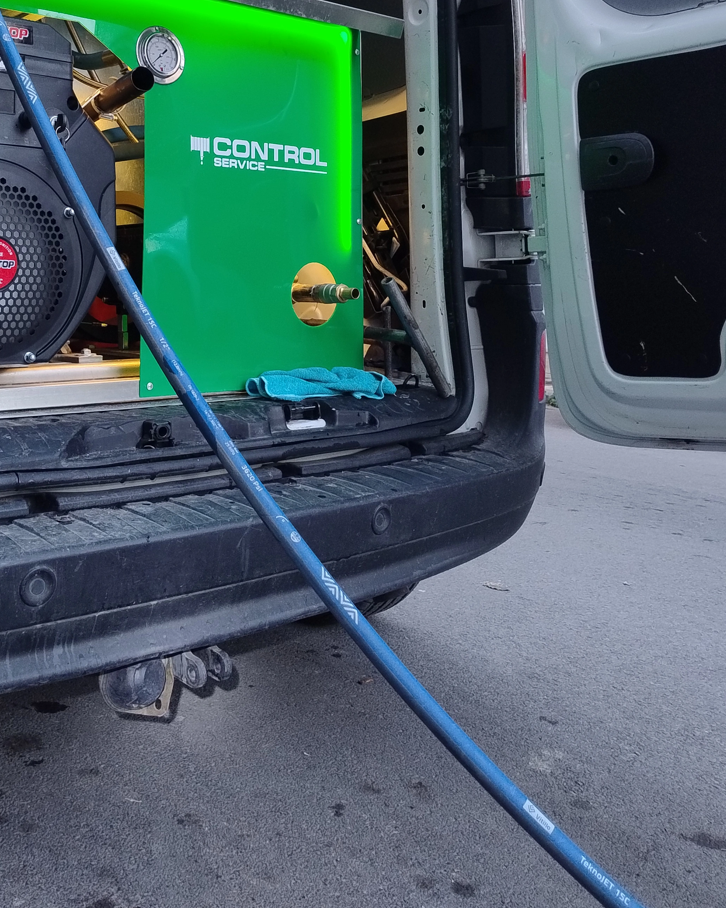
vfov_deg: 47.6
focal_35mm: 37
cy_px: 246
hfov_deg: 39.4
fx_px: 994
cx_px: 208
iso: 338
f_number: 1.8
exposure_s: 1/100
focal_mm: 5.56
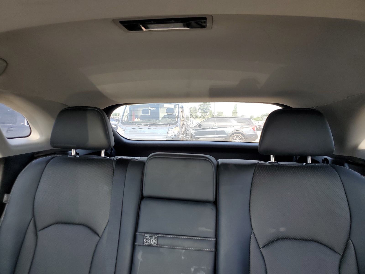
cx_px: 182
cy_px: 137
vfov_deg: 53.1
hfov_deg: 67.3
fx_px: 274
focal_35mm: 26
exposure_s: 1/120
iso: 57
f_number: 1.5
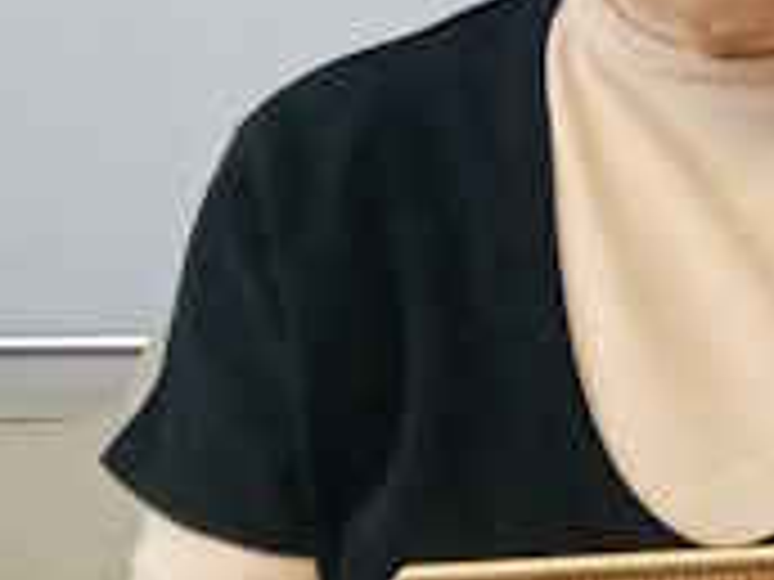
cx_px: 1395
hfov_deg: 14.3
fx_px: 2706
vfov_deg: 12.2
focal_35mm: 121
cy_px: 108
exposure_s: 1/25
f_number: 1.8
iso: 366
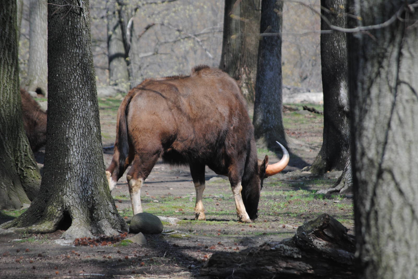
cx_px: 209
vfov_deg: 4.6
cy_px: 140
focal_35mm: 301
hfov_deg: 6.8
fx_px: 3494
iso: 250
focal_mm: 200
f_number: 5.6
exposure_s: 1/500
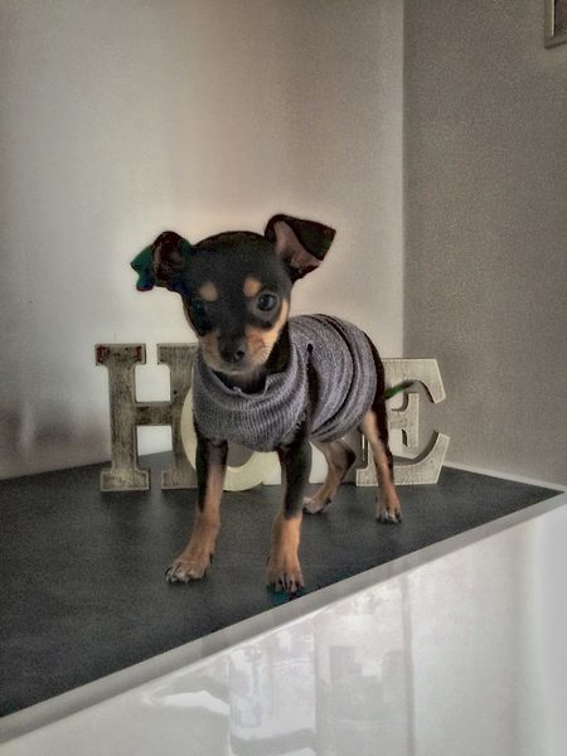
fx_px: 633
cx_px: 284
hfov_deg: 48.2
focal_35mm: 29
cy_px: 378
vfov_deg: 61.7
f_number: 2.2
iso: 160
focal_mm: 4.15
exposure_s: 1/33
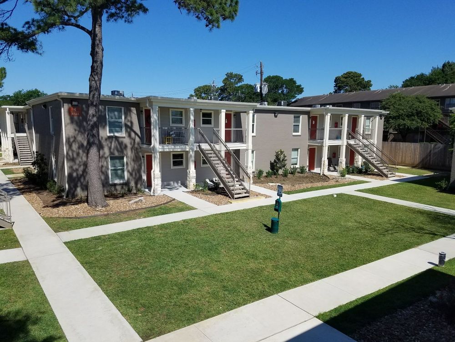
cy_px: 171
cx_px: 228
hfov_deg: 67.3
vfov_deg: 53.1
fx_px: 342
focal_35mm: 26
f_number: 1.7
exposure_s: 1/3592
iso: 50
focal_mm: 4.2
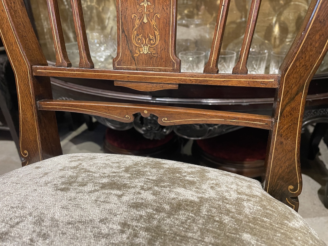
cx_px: 164
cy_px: 123
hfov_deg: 67.3
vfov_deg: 53.1
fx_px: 246
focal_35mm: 26
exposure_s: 1/60
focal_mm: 4.2
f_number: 1.6
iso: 160
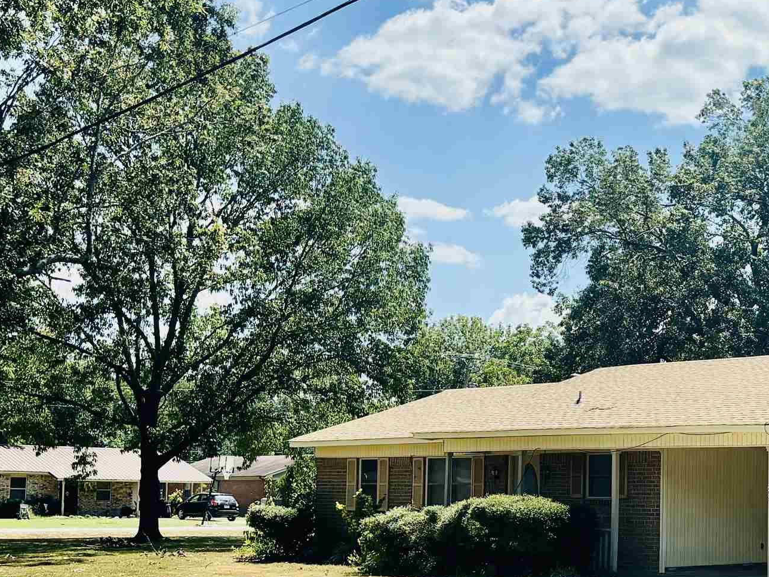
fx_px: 1377
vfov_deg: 23.5
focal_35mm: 62
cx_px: 705
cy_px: 394
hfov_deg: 29.8
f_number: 1.6
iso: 50
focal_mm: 5.96
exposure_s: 1/3311
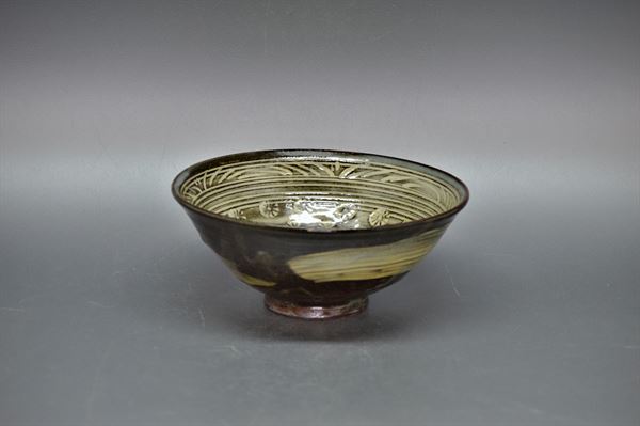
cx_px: 320
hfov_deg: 13.1
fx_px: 2798
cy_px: 213
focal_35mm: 158
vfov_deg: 8.7
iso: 400
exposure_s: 1/100
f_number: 9
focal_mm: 105
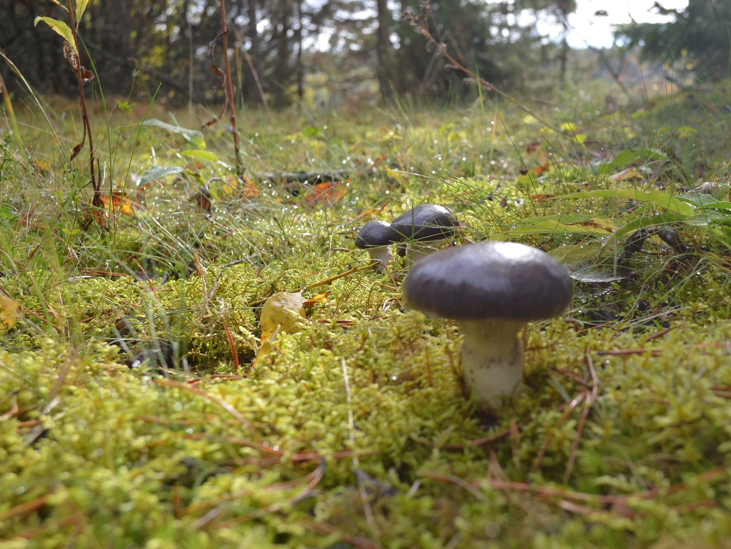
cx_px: 414
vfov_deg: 31.5
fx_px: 971
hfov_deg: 41.2
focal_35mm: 46
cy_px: 276
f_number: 6.3
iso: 100
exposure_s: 1/80
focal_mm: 28
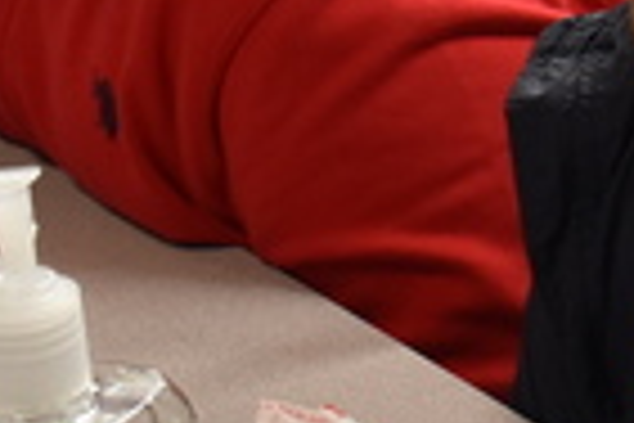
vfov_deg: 7.3
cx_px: 1470
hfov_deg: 9.8
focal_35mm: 187
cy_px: -9
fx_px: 3293
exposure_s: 1/30
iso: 800
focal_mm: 22
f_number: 7.1
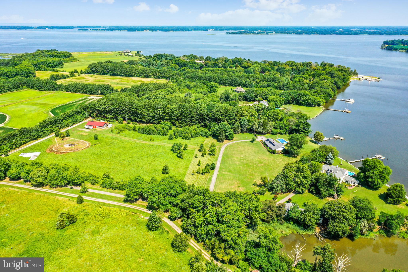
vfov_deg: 46.4
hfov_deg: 65.5
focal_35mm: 28
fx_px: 317
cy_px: 136
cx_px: 204
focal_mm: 10.26
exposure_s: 1/320
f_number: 5.6
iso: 100
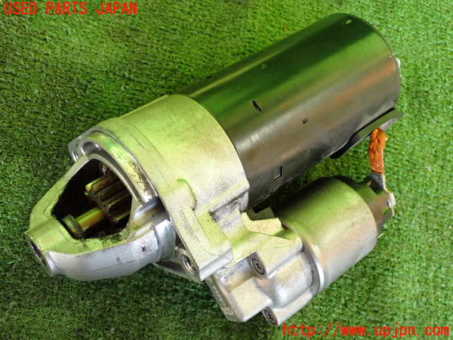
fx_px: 576
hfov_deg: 42.9
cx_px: 226
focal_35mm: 44
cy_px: 170
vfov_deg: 32.9
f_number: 2.9
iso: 800
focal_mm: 7.84
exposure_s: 1/125
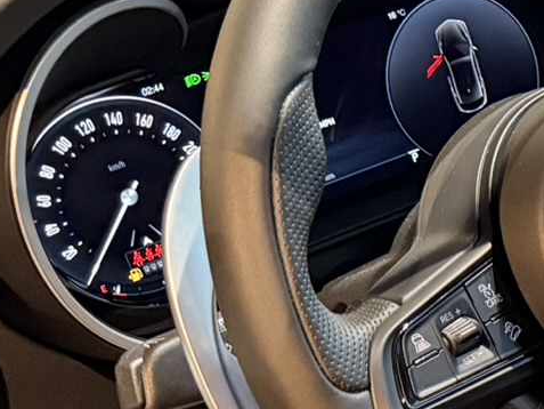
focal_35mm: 103
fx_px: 1619
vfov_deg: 14.2
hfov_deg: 15.0
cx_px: 1131
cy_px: 409
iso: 800
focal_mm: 6.76
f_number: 1.78
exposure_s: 1/60
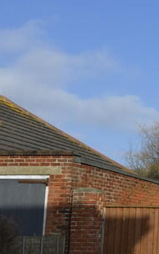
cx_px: 291
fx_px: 524
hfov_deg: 14.9
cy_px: 156
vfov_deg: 27.2
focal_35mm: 76
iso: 100
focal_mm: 15
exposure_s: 1/320
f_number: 9
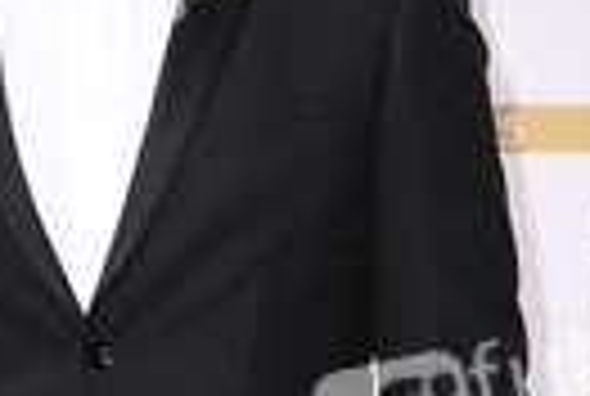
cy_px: 194
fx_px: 4895
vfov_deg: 4.6
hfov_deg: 6.9
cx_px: 135
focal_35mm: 298
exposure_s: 1/200
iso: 500
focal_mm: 98
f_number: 5.6
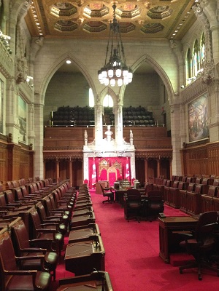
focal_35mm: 35
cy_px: 146
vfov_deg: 52.6
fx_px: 295
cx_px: 110
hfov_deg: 40.7
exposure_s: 1/20
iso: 320
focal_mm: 4.28
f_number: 2.4
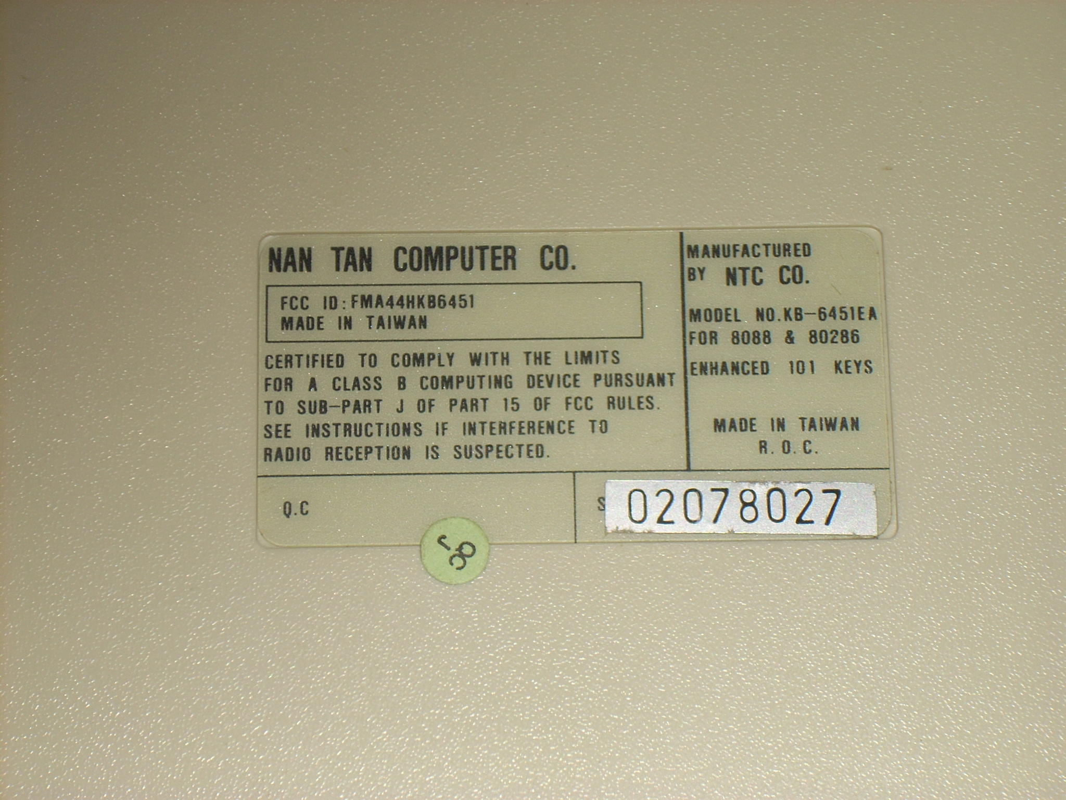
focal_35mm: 113
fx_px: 3480
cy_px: 400
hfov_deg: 17.4
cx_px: 533
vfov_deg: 13.1
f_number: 5.2
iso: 64
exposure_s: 1/60
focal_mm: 18.6
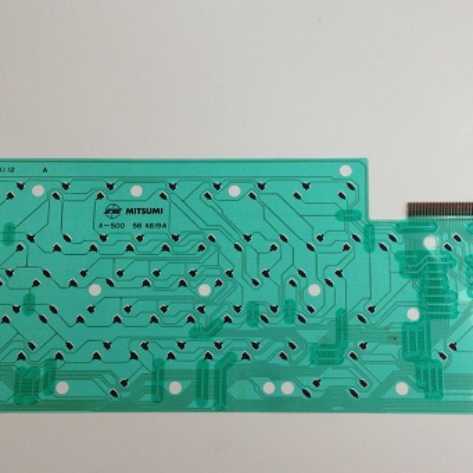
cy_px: 282
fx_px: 897
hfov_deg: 29.5
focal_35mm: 58
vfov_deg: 29.5
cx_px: 262
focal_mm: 4.28
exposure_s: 1/24
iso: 50
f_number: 2.4
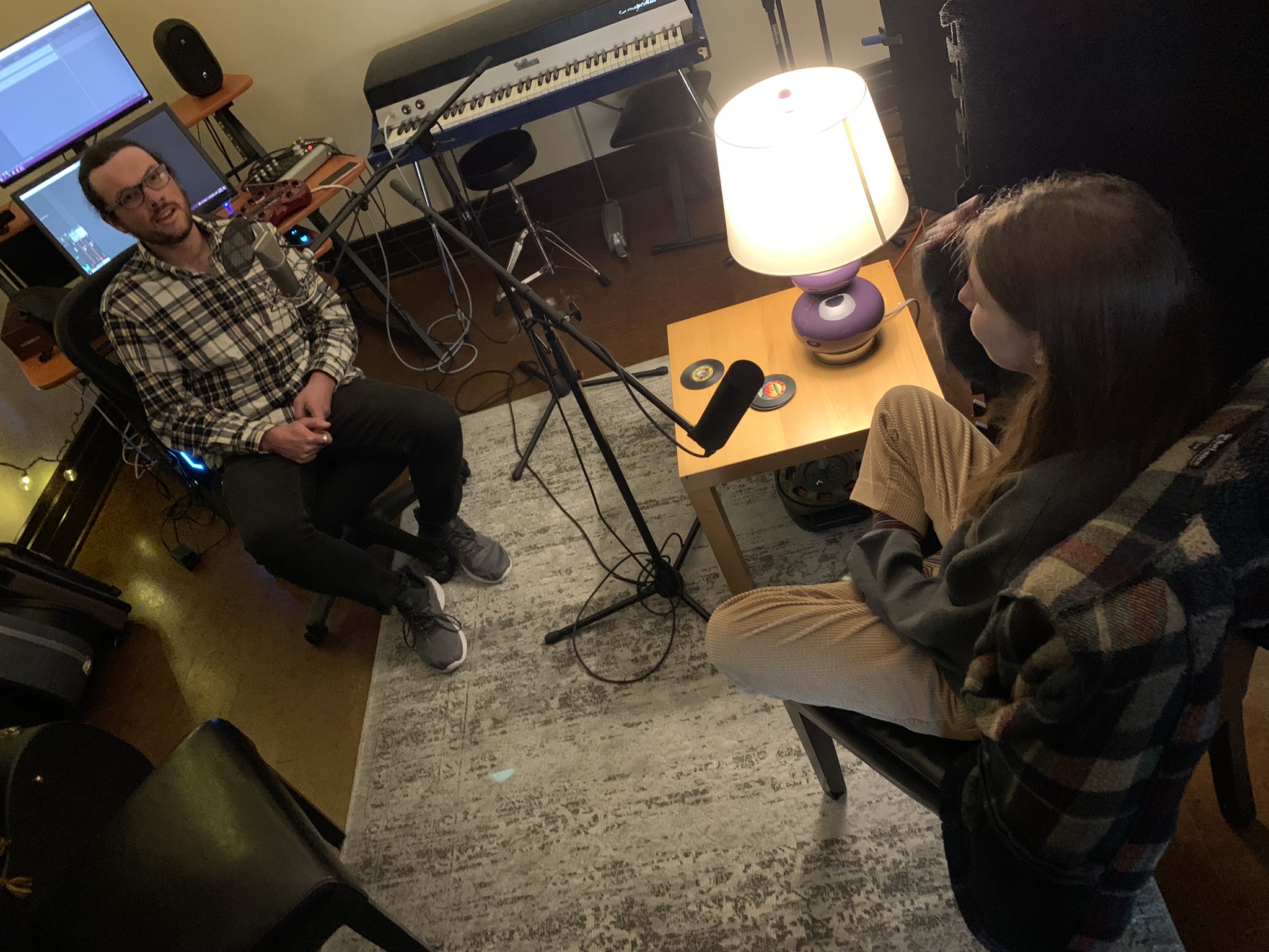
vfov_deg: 53.1
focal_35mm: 26
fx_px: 953
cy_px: 476
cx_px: 634
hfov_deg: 67.3
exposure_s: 1/24
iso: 640
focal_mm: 4.25
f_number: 1.8
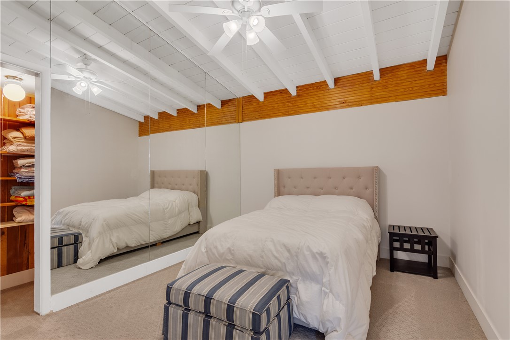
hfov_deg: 95.0
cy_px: 170
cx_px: 255
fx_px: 234
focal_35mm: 16
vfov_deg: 72.1
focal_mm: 11
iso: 320
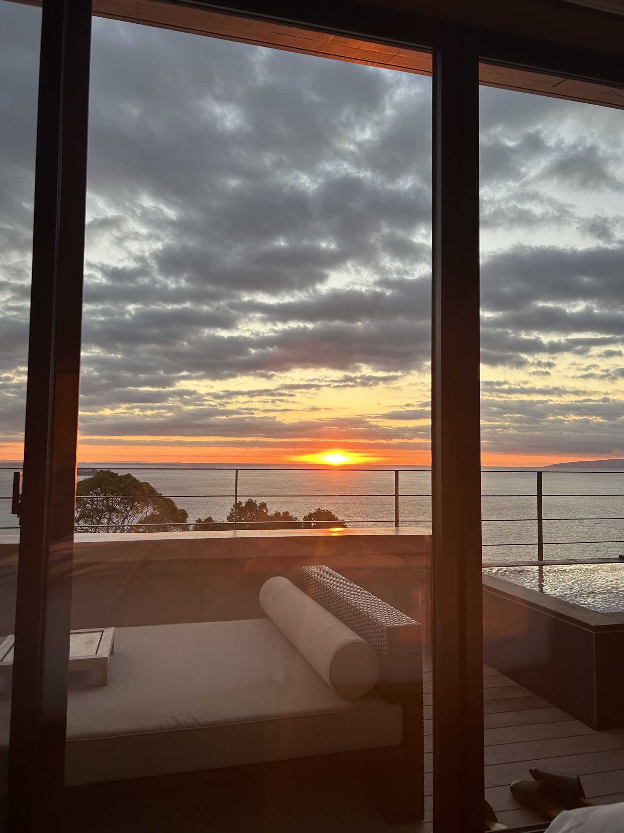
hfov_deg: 53.1
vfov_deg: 67.3
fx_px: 625
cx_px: 312
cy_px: 416
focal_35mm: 26
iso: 40
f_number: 1.5
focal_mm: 5.7
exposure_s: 1/212
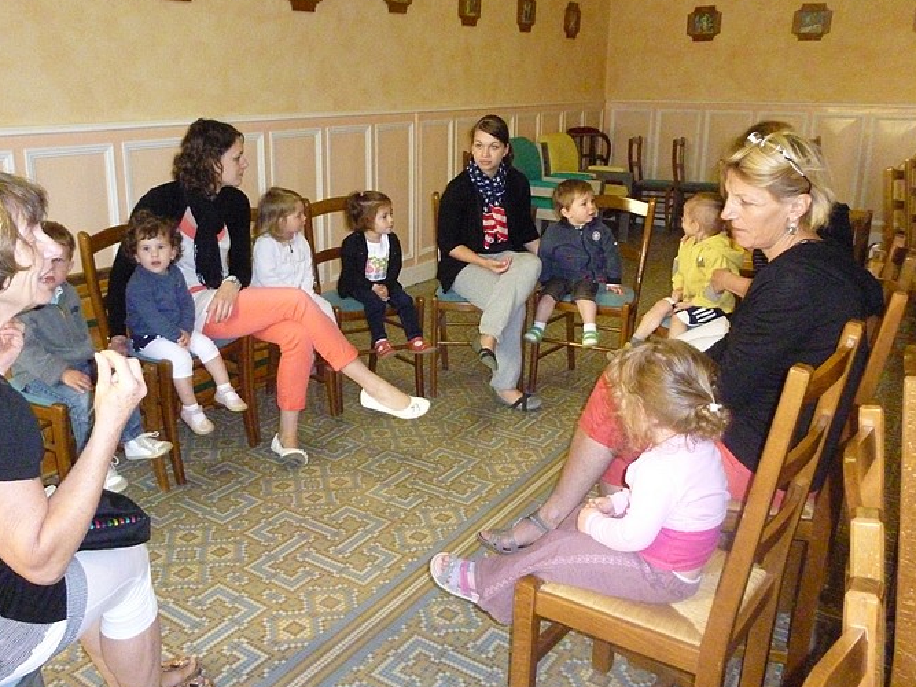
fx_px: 794
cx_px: 382
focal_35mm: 30
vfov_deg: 46.8
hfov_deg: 59.6
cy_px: 326
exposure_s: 1/60
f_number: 3.1
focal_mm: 4.5
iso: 1000
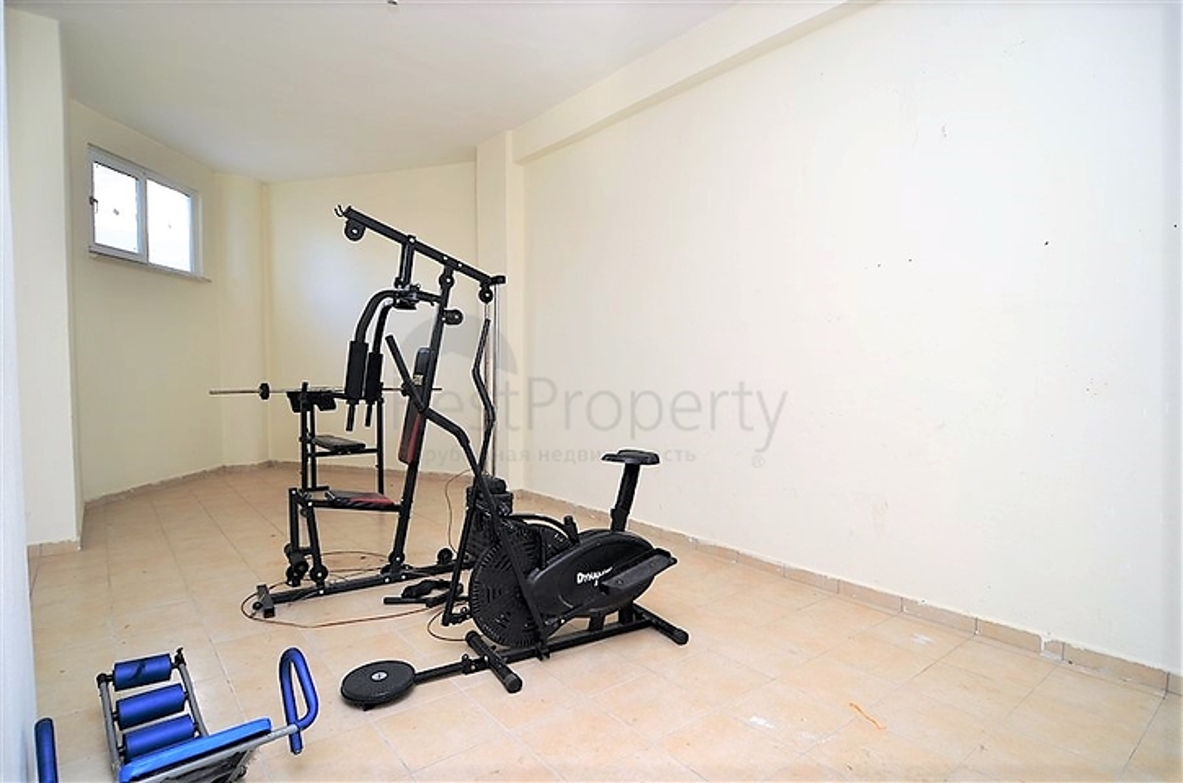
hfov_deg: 90.1
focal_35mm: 18
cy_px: 392
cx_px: 592
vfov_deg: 67.1
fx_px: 590
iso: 100
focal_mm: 12
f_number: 4
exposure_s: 1/60
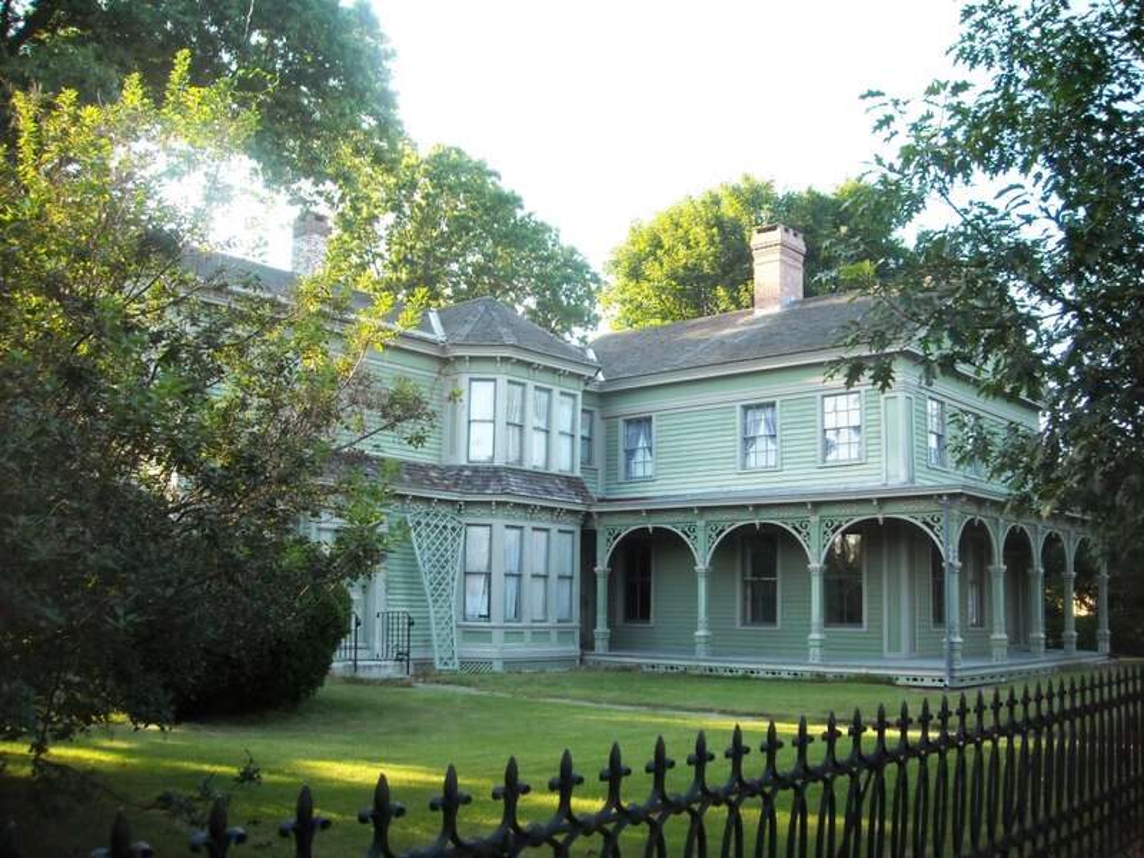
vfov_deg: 40.7
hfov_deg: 52.6
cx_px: 572
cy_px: 429
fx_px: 1157
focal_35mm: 35
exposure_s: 1/88
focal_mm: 5.7
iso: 64
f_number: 2.8
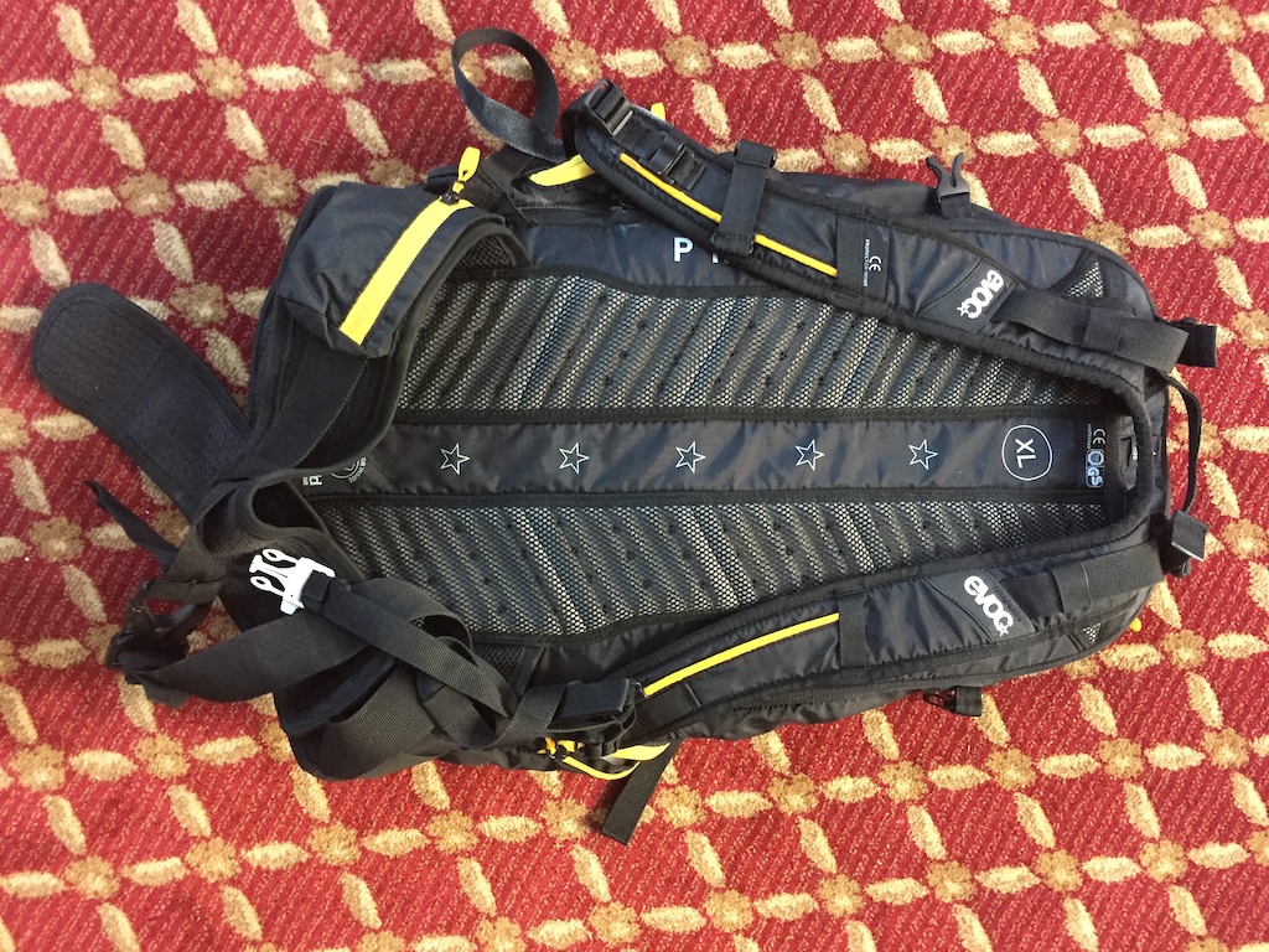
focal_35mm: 29
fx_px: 1063
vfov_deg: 48.2
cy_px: 476
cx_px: 634
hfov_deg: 61.7
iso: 250
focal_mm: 4.15
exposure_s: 1/20
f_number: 2.2
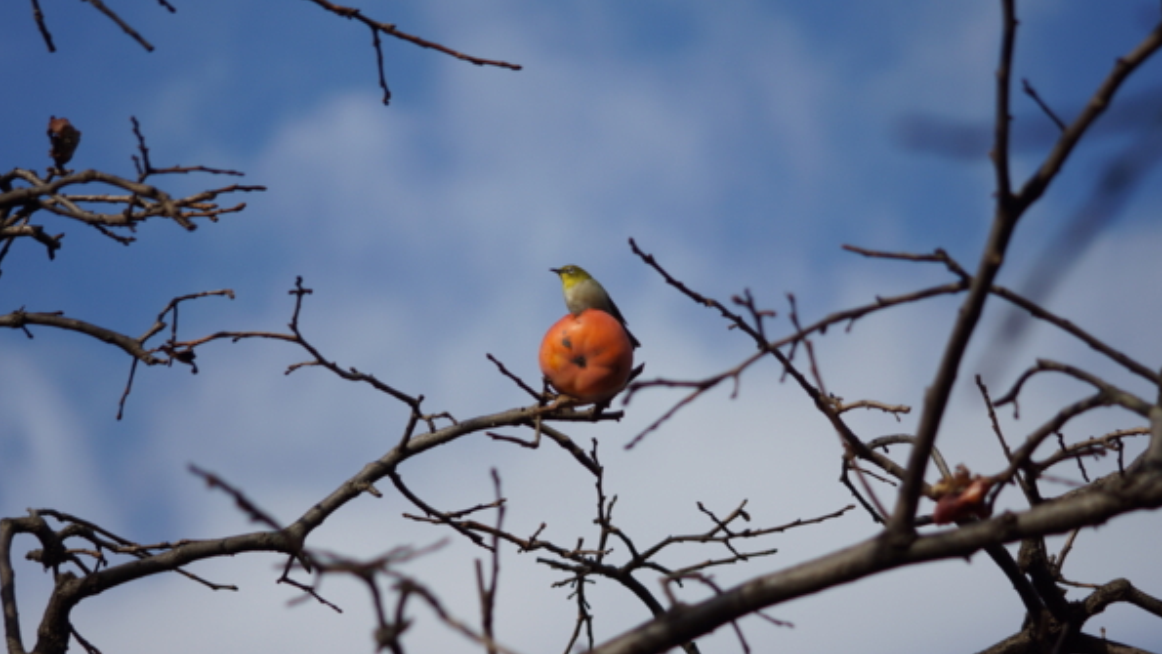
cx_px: 582
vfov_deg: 6.4
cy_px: 299
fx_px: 5856
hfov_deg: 11.3
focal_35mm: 190
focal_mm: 120
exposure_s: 1/1000
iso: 100
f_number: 4.5
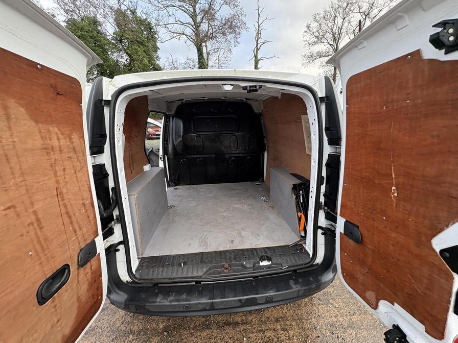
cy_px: 172
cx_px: 229
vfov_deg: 85.7
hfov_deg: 102.1
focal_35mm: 14
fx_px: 185
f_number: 2.2
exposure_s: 1/107
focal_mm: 2.22
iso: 125
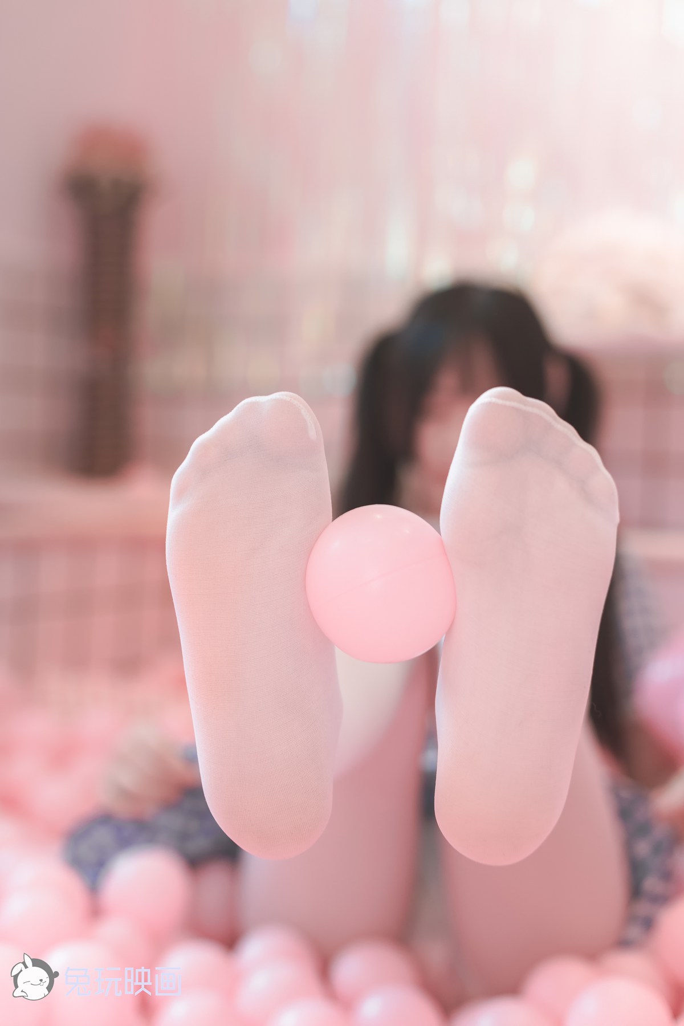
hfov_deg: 27.0
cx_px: 342
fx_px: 1425
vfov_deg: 39.6
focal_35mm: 50
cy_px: 513
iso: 125
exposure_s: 1/100
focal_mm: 50
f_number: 2.5
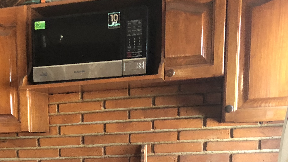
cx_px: 17
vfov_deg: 16.9
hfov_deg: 30.2
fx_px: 504
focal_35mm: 66
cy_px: 226
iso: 100
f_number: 1.8
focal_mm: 4
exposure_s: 1/15
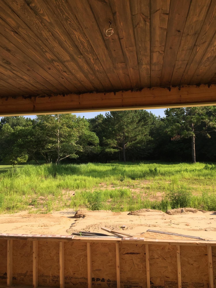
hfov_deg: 48.2
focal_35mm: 29
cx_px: 108
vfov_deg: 61.7
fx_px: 241
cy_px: 144
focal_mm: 4.15
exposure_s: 1/1721
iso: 32
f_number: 2.2
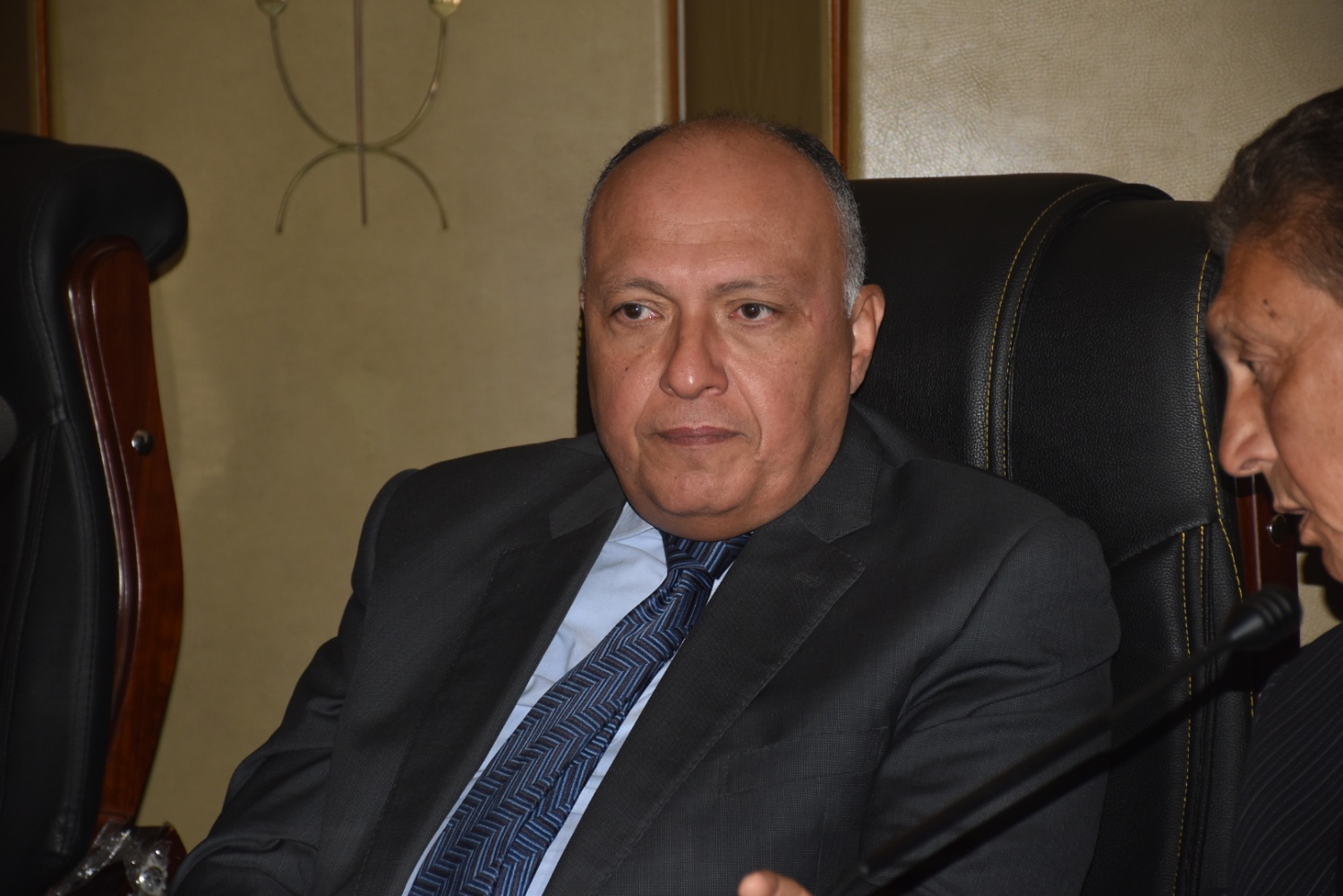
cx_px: 672
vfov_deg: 9.6
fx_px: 5316
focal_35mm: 142
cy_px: 448
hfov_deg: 14.4
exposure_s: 1/160
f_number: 5.3
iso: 250
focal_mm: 95
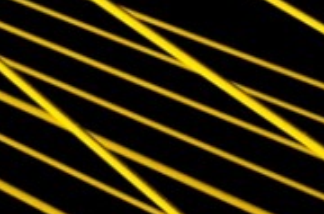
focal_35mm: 254
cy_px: 413
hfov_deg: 8.0
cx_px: 428
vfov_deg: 5.3
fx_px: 2280
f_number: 5
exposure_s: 1/60
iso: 2000
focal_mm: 38
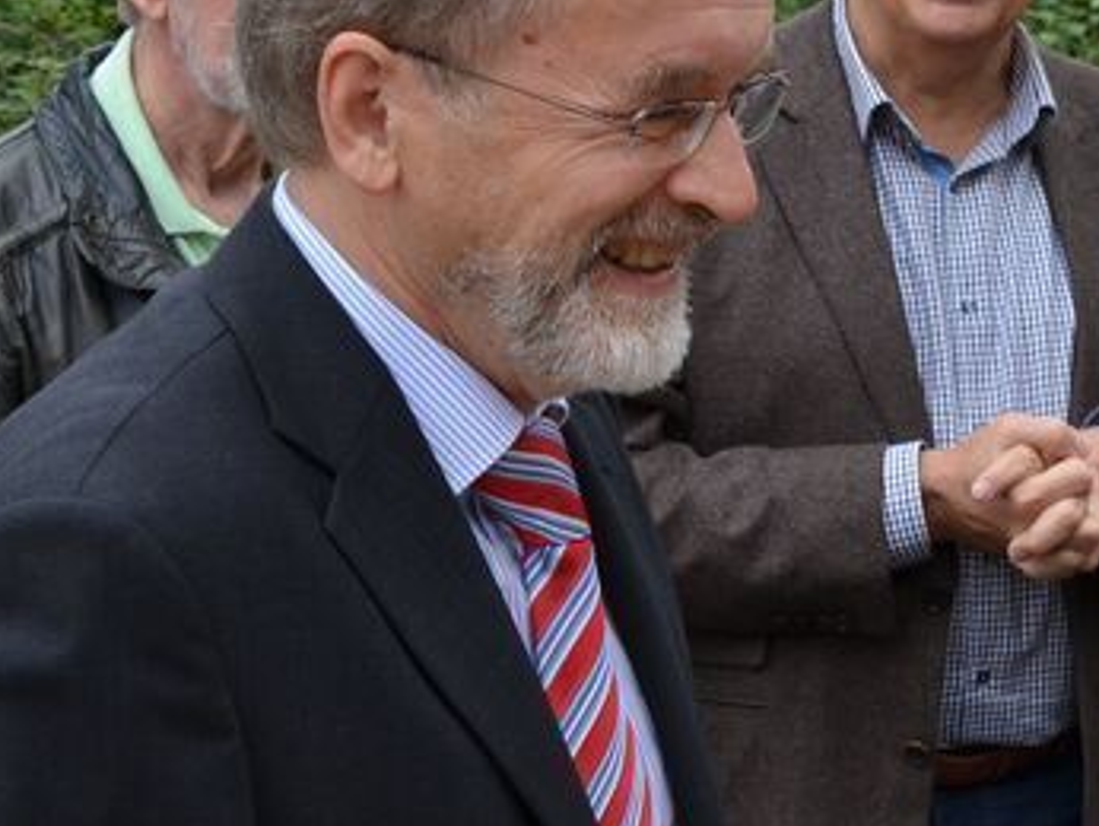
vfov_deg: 11.1
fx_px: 4225
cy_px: 232
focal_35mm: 133
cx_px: 1366
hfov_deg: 14.3
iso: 200
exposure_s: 1/200
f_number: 7.1
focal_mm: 32
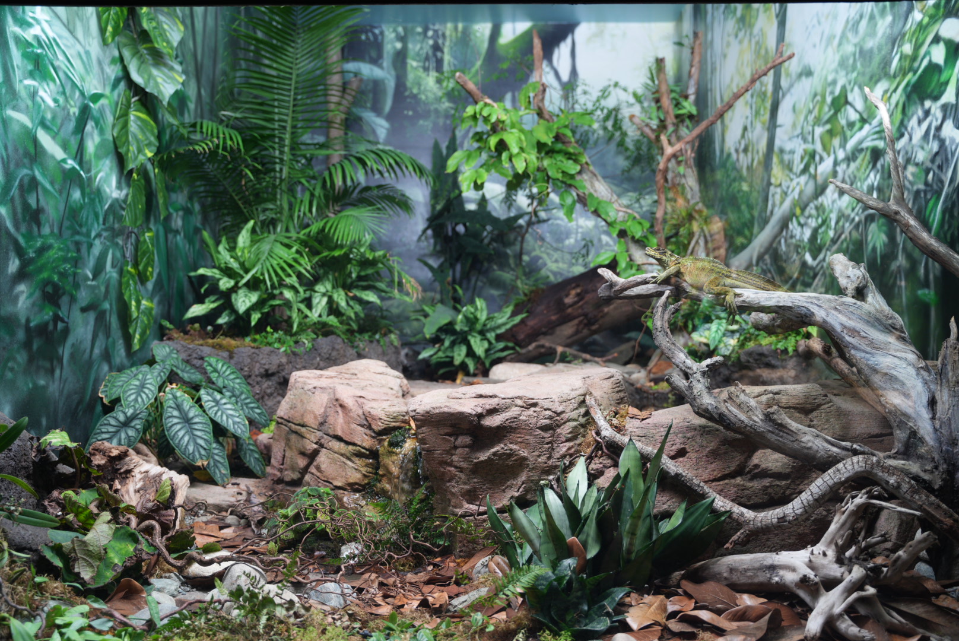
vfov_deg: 40.3
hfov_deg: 57.5
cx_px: 480
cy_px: 320
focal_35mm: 33
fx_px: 874
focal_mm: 32.8
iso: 500
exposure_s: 1/250
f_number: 2.8
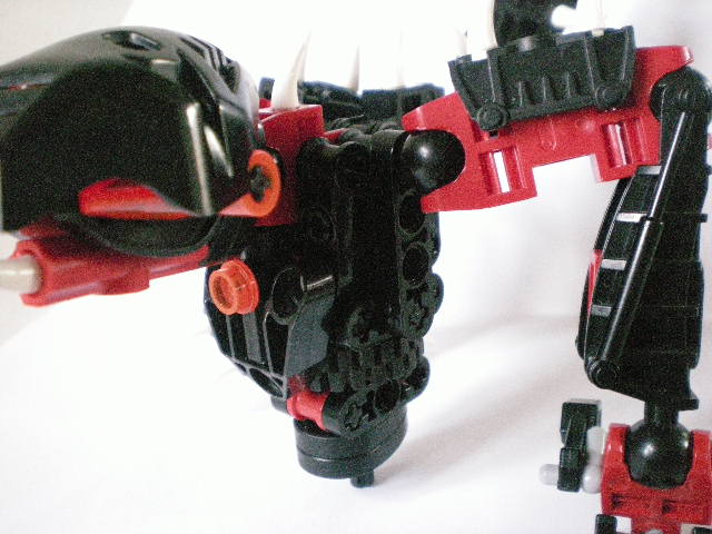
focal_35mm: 38
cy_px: 267
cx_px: 356
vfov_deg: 37.7
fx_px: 782
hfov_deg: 49.0
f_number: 3.1
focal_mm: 6.3
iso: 1000
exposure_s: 1/61
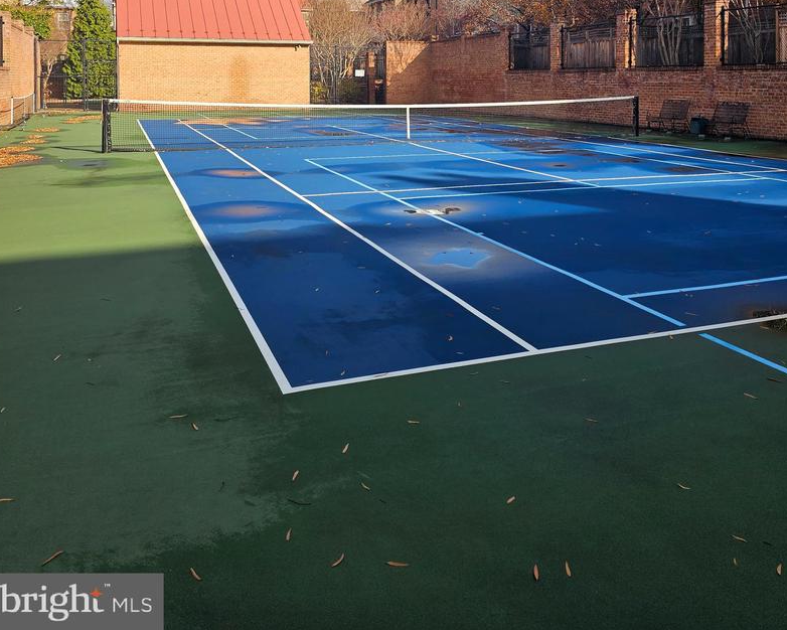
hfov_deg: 57.2
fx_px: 722
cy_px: 88
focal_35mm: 31
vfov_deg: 43.8
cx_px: 395
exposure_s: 1/490
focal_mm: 6.3
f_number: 1.7
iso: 10
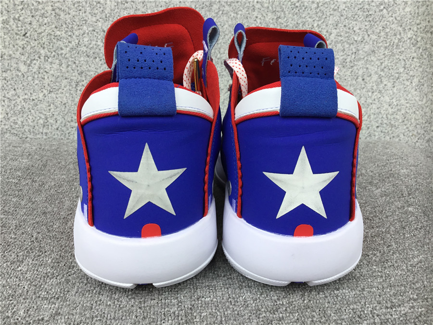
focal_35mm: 31
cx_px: 216
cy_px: 162
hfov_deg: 58.4
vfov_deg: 45.4
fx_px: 388
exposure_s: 1/167
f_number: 2.4
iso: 25
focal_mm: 3.3
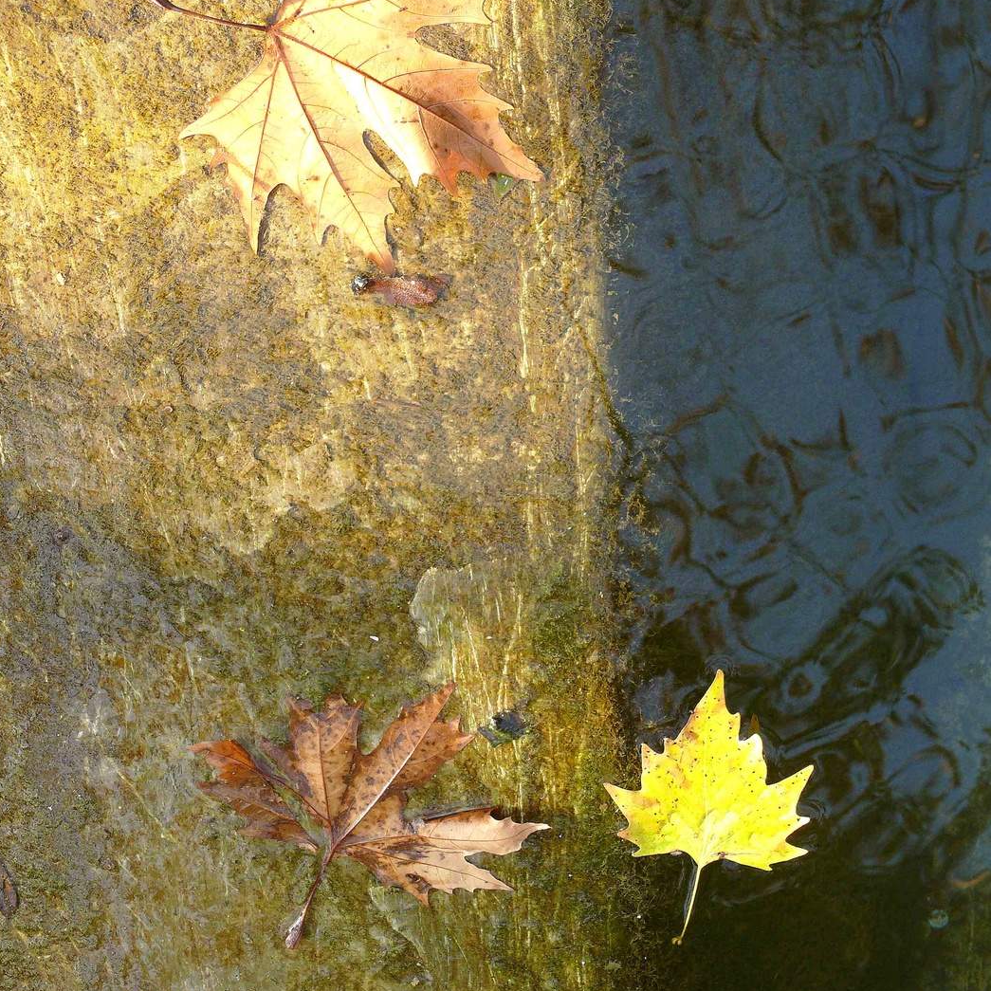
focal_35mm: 77
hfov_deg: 22.5
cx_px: 495
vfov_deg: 22.4
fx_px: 2494
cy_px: 391
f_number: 3.2
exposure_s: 1/80
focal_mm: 13.7
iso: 100
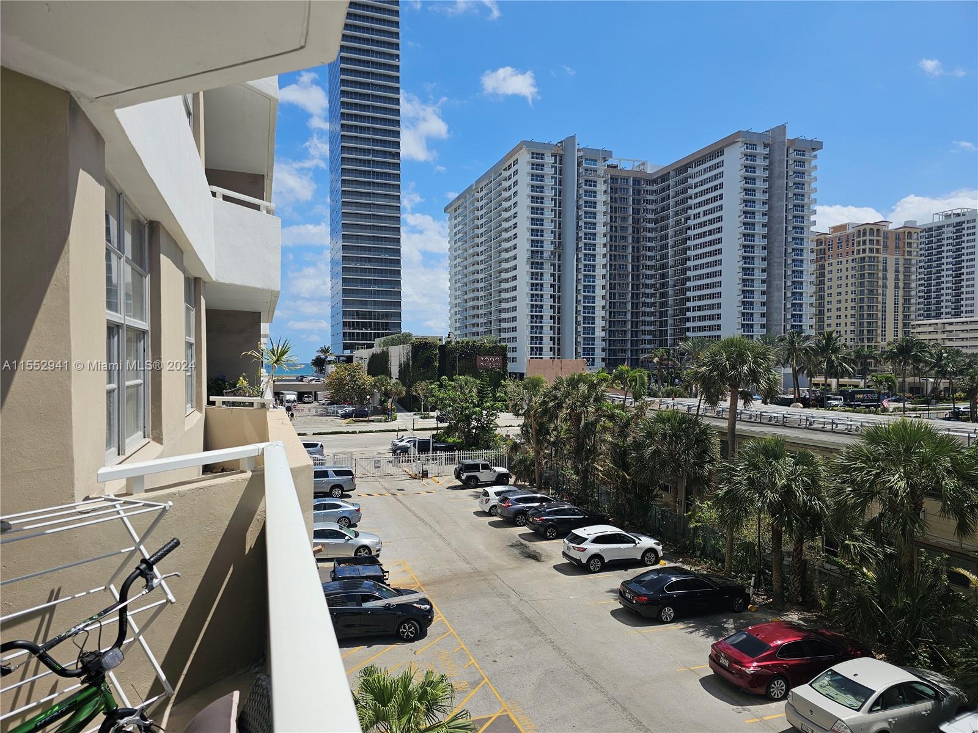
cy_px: 366
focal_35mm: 23
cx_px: 489
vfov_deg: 58.9
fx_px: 650
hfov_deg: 73.9
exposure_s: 1/1632
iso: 12
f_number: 1.7
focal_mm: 6.3
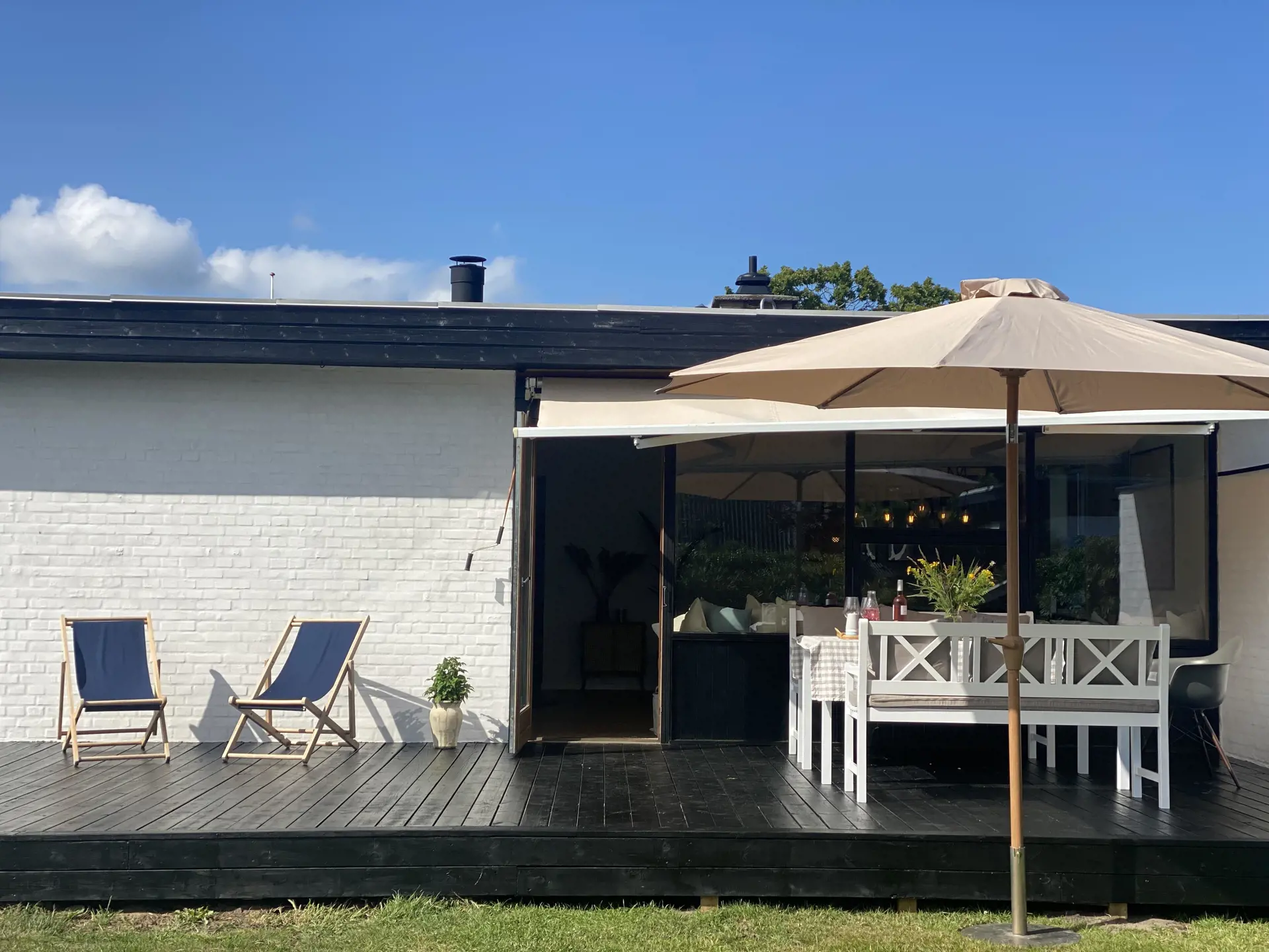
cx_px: 634
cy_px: 476
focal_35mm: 52
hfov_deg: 36.8
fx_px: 1906
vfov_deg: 28.0
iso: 20
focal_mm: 6
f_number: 2
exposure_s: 1/2083
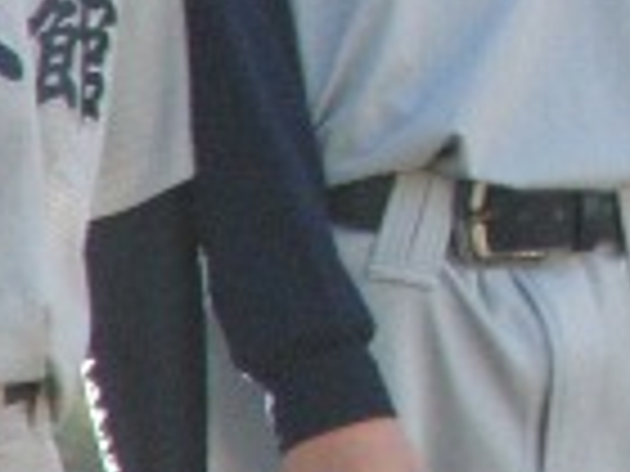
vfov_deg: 1.0
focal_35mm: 1541
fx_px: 28046
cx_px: 1305
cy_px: -396
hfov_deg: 1.3
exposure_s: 1/400
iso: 400
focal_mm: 59.8
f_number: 4.6
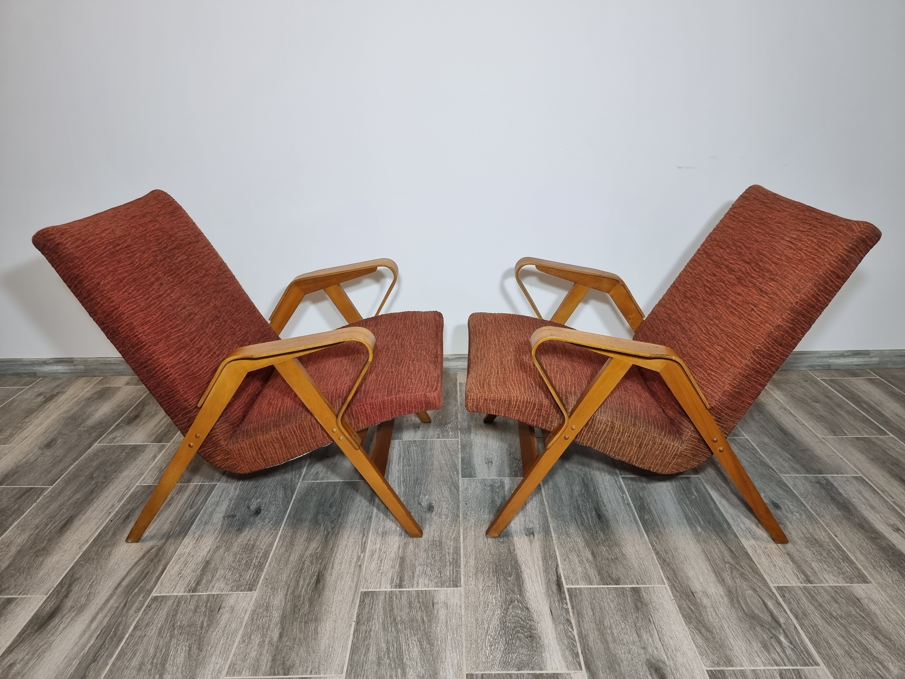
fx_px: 627
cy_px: 340
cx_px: 452
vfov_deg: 56.8
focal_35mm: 24
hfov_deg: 71.6
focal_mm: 6.7
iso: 100
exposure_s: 1/100
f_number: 1.8
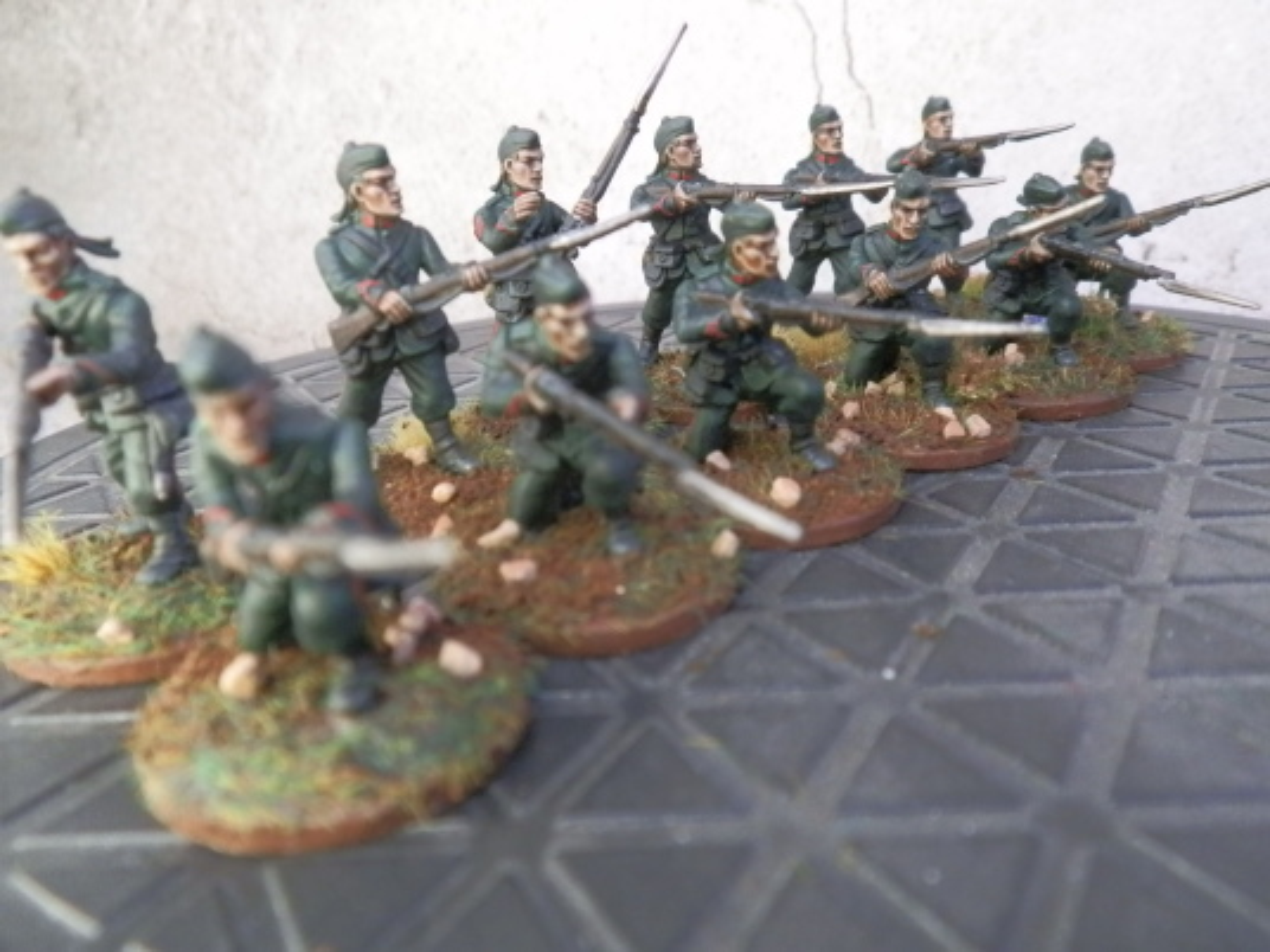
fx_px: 1027
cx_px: 635
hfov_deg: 63.4
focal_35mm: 28
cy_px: 476
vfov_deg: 49.7
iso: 400
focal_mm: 5
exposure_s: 1/80
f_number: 3.1
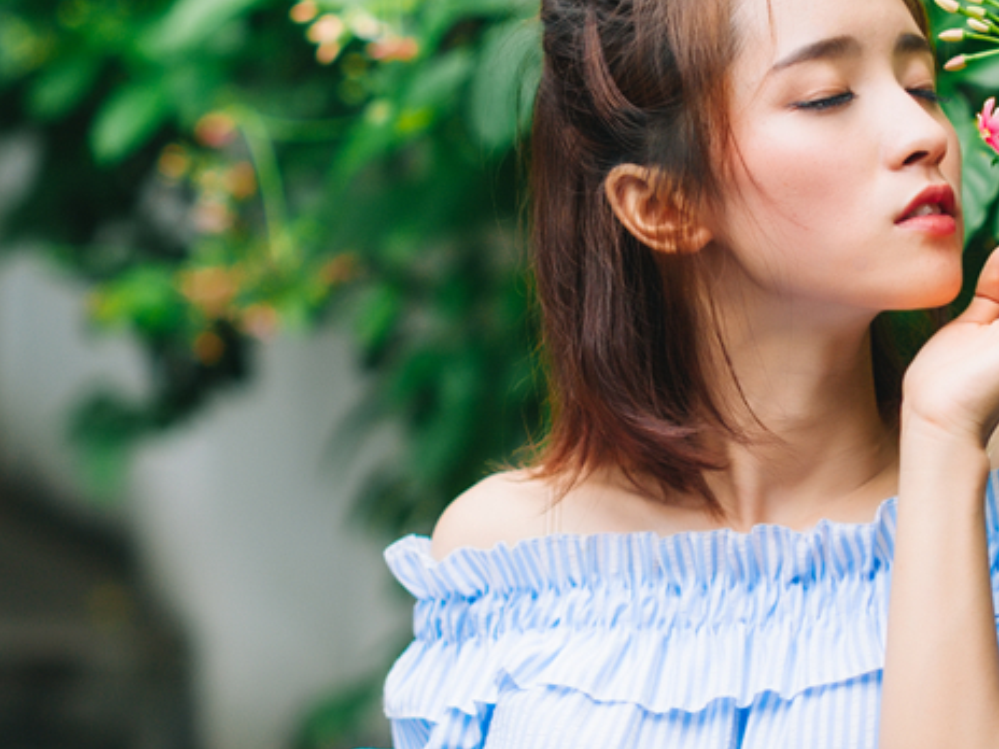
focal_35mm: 140
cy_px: 410
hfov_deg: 14.0
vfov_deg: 10.6
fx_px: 4040
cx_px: 747
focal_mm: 50
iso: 200
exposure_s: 1/640
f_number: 1.8
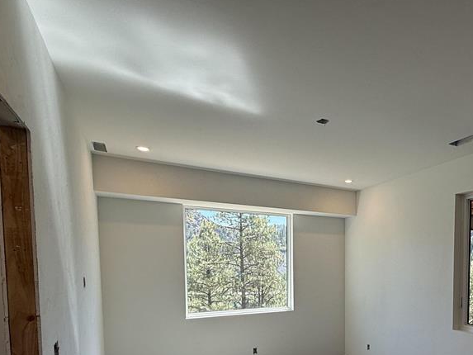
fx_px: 342
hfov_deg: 64.4
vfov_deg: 51.4
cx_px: 365
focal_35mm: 25
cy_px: 285
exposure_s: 1/290
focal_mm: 2.22
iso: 64
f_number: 2.2
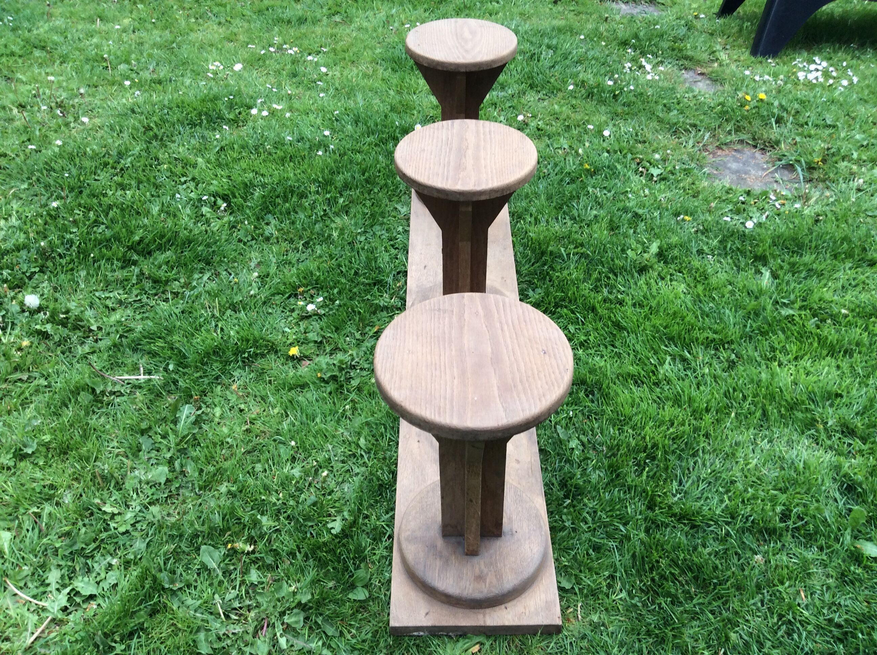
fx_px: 810
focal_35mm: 32
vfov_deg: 44.1
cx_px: 438
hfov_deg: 56.9
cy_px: 328
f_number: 2.4
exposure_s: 1/175
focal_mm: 3.3
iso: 32
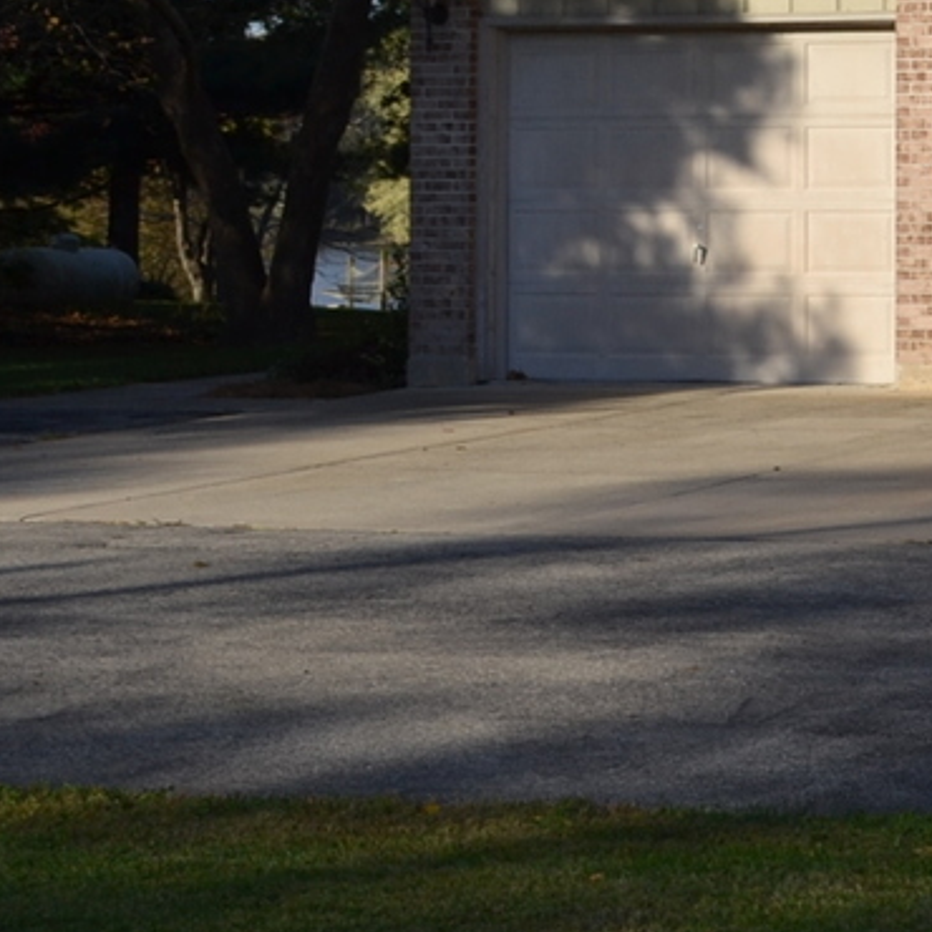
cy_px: -48
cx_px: 1730
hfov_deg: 11.9
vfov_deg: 12.8
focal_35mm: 134
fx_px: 4082
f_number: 8
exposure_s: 1/200
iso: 100
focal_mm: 24
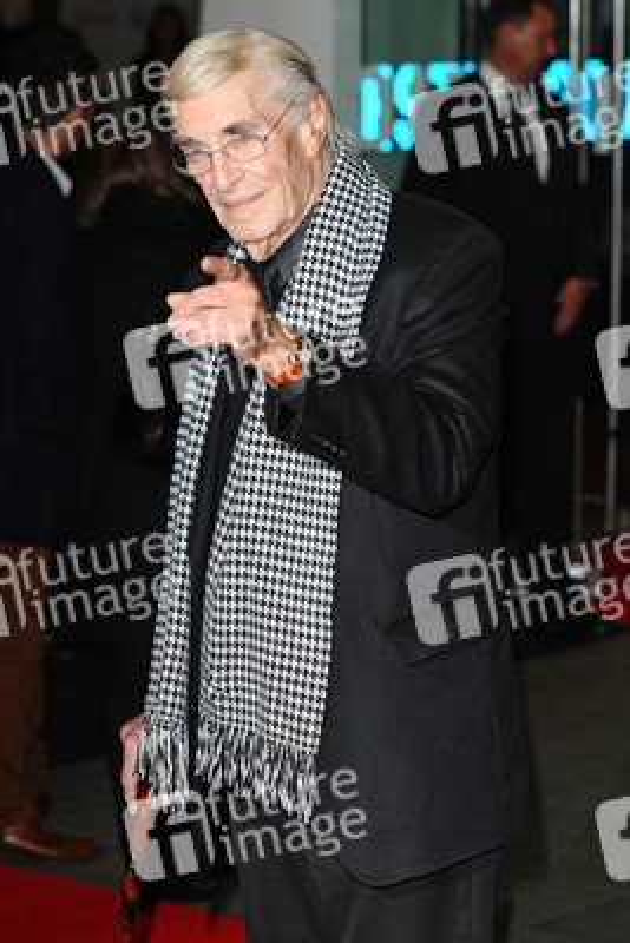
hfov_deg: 11.4
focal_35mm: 120
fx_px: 3147
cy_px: 472
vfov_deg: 17.1
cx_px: 315
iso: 320
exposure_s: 1/200
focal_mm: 80
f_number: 4.5
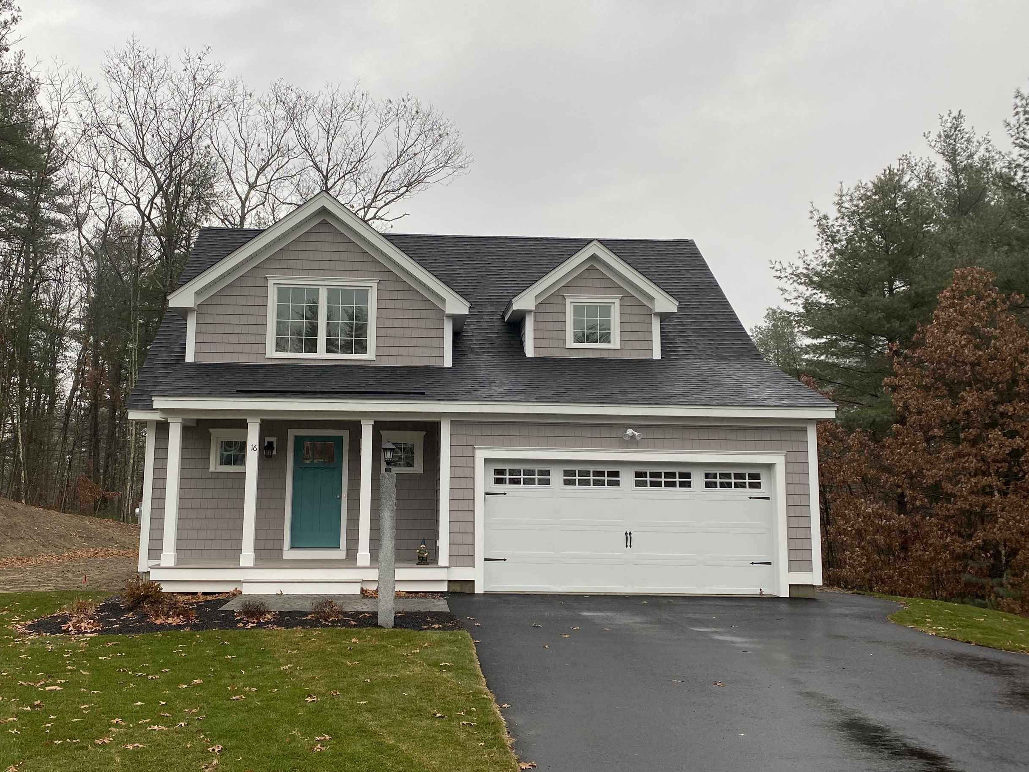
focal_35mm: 33
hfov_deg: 55.1
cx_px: 441
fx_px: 981
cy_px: 367
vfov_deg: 42.9
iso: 32
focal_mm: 4.25
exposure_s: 1/192
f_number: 1.8
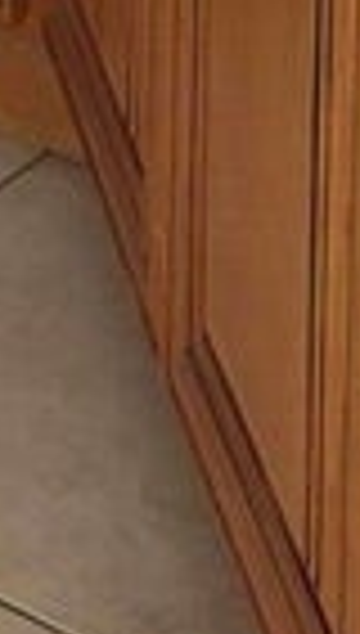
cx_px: -292
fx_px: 3456
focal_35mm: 205
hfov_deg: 5.9
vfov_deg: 9.0
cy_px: -1097
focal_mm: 5.96
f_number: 1.6
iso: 125
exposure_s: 1/60
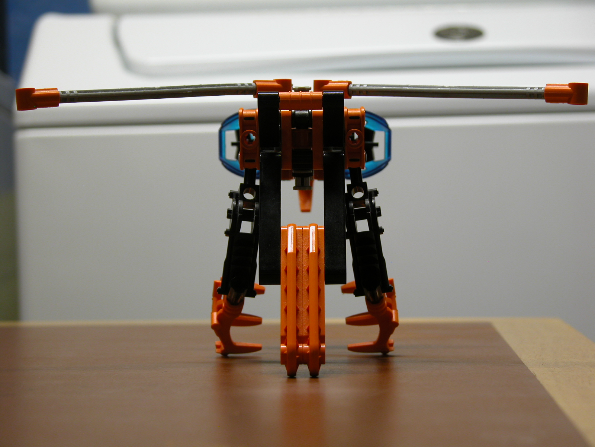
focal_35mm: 114
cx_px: 298
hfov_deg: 17.3
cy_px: 224
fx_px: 1959
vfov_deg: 13.0
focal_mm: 29.5
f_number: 3.7
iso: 100
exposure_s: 1/6.5
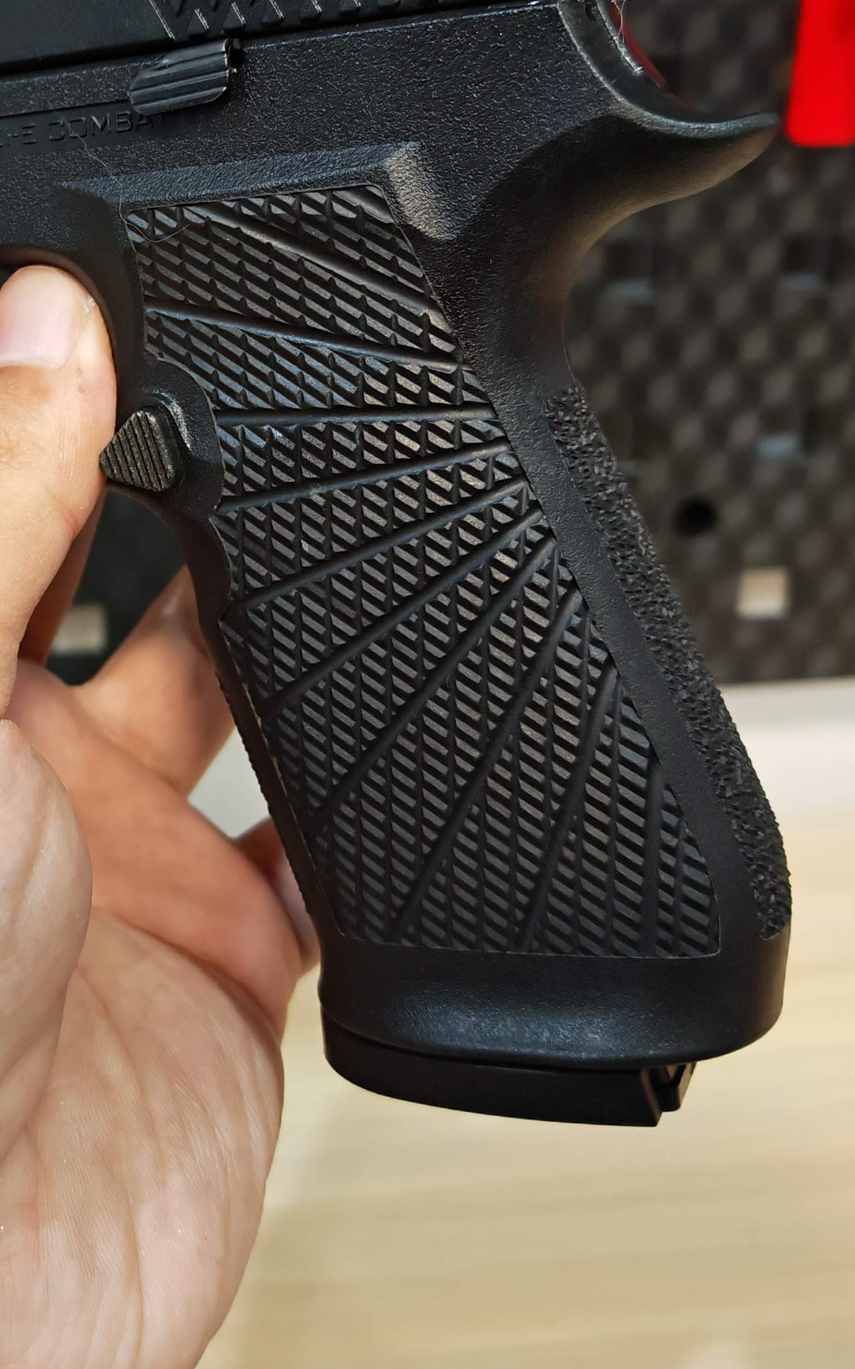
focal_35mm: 49
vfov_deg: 40.5
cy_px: 436
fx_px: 1827
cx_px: -24
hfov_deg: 24.9
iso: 400
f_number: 2
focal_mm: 6.83
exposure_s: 1/50
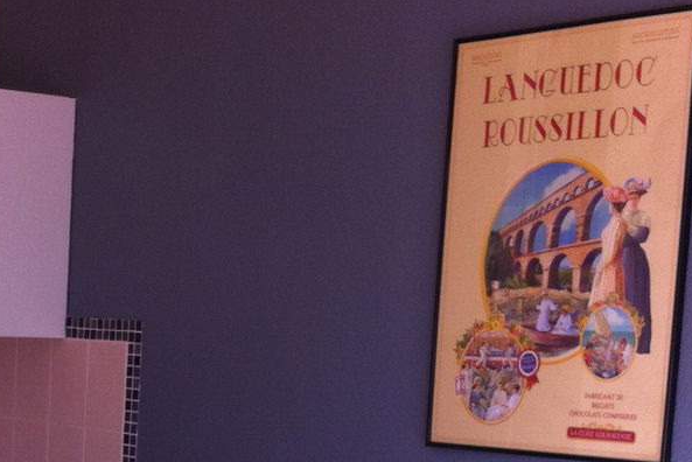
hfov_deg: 20.5
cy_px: 562
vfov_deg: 13.6
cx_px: 119
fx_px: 1885
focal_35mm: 98
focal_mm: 3.85
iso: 80
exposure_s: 1/120
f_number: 2.8
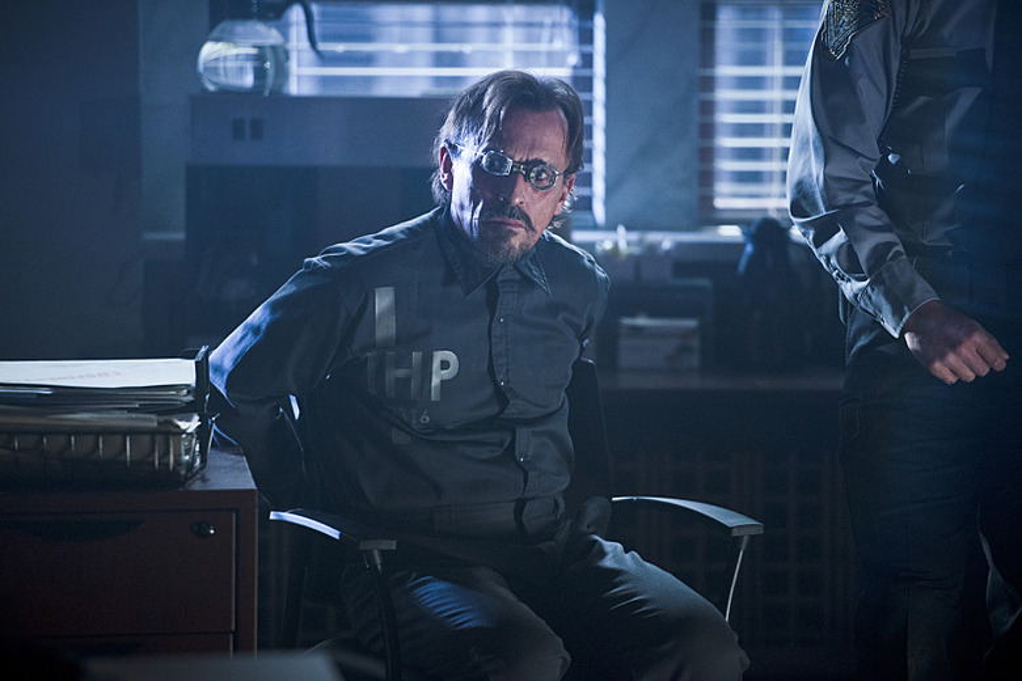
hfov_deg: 10.3
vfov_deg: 6.9
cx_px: 511
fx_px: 5677
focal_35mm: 200
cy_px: 340
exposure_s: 1/125
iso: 1600
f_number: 2.8
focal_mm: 200
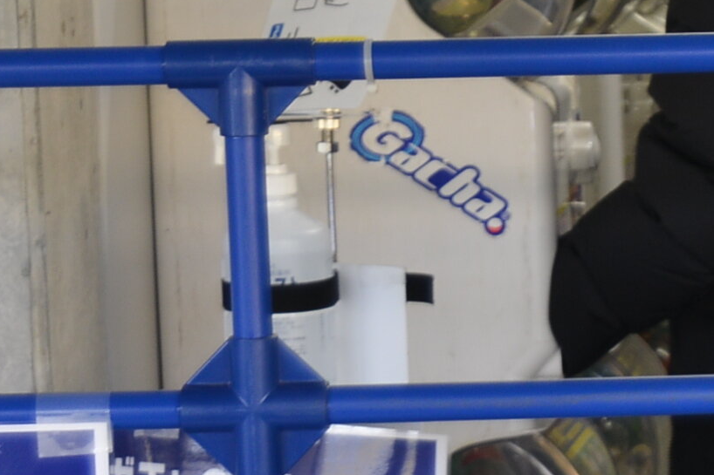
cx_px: 1206
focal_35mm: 216
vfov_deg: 6.4
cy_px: 166
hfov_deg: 9.2
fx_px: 4283
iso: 400
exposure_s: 1/60
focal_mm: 48
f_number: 4.5
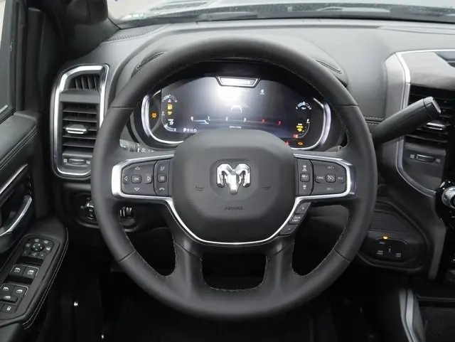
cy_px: 171
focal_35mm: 36
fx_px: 474
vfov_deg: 39.7
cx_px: 228
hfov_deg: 51.3
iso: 800
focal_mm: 18
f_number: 5
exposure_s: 1/60
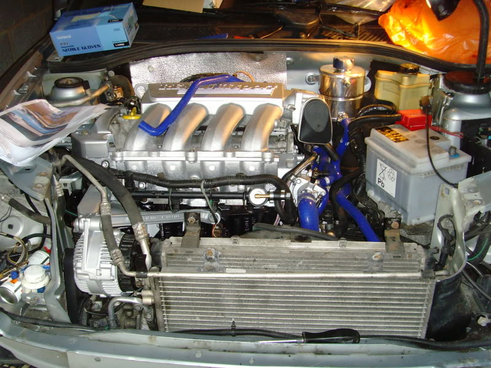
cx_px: 246
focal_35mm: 39
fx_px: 553
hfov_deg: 47.9
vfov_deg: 36.8
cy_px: 184
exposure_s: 1/45
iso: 200
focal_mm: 6.6
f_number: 3.5
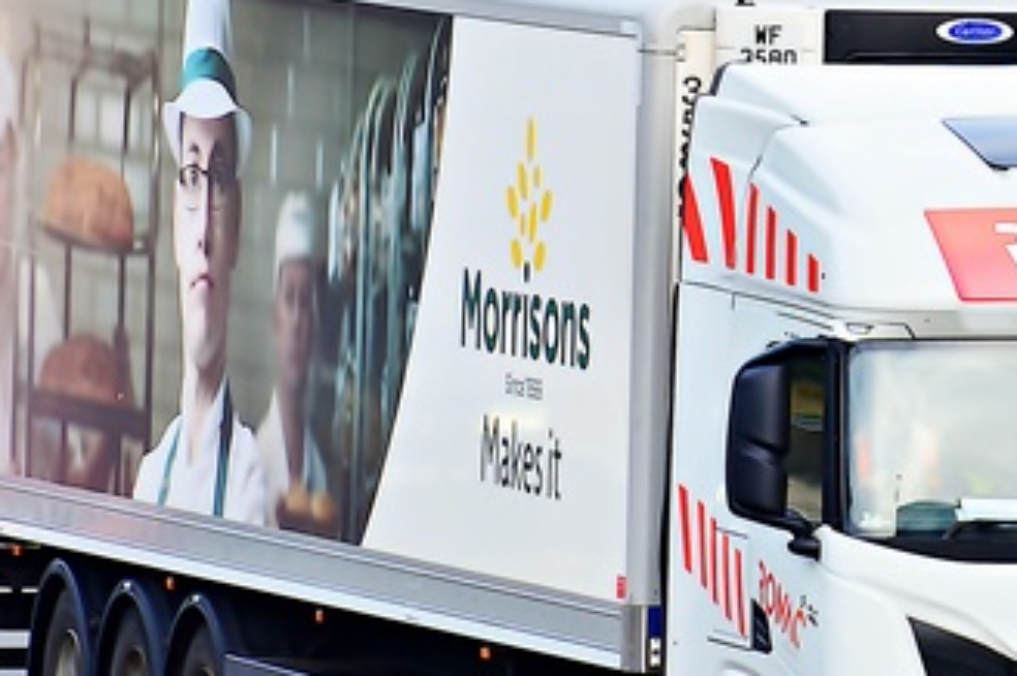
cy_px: 307
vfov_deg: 1.6
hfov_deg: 2.4
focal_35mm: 877
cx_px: 772
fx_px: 24750
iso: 200
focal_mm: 240
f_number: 6.3
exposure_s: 1/200
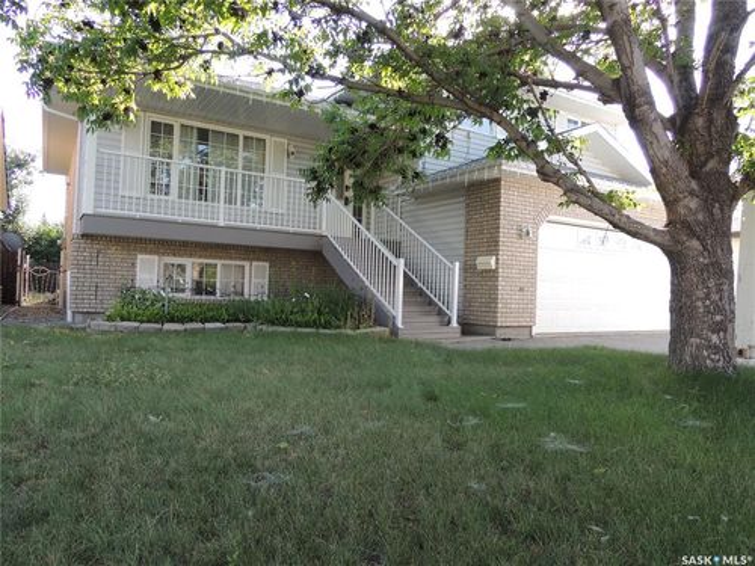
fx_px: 523
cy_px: 283
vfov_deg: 56.8
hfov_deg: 71.6
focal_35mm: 24
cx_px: 378
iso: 100
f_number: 3
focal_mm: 4.3
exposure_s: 1/125
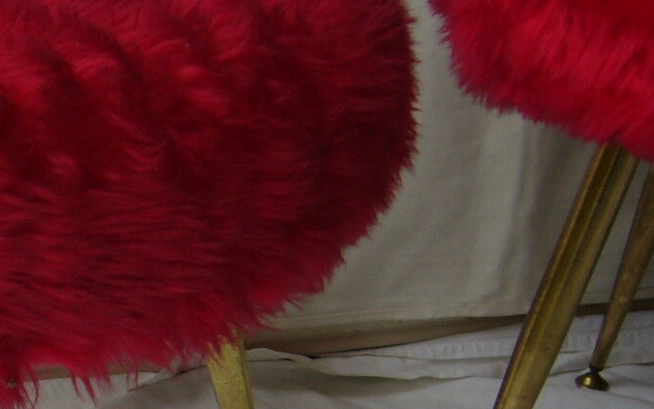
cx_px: -67
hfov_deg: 22.2
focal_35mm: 88
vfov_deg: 14.4
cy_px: 486
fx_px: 1569
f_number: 2.8
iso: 80
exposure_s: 1/80
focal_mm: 5.8
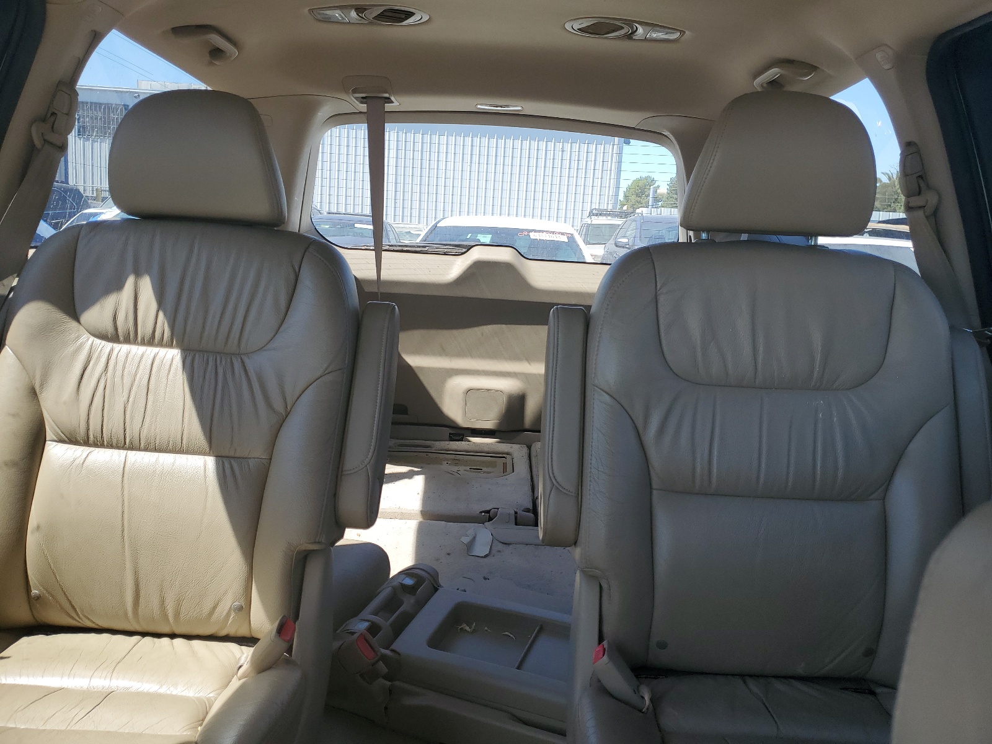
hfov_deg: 67.3
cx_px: 496
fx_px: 745
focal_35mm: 26
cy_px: 372
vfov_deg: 53.1
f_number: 1.5
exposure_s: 1/294
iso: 50
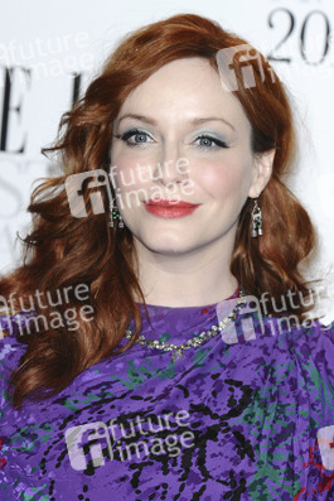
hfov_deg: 5.9
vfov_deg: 8.8
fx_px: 3260
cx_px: 167
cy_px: 251
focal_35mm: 235
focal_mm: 155
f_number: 5
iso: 320
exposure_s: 1/200
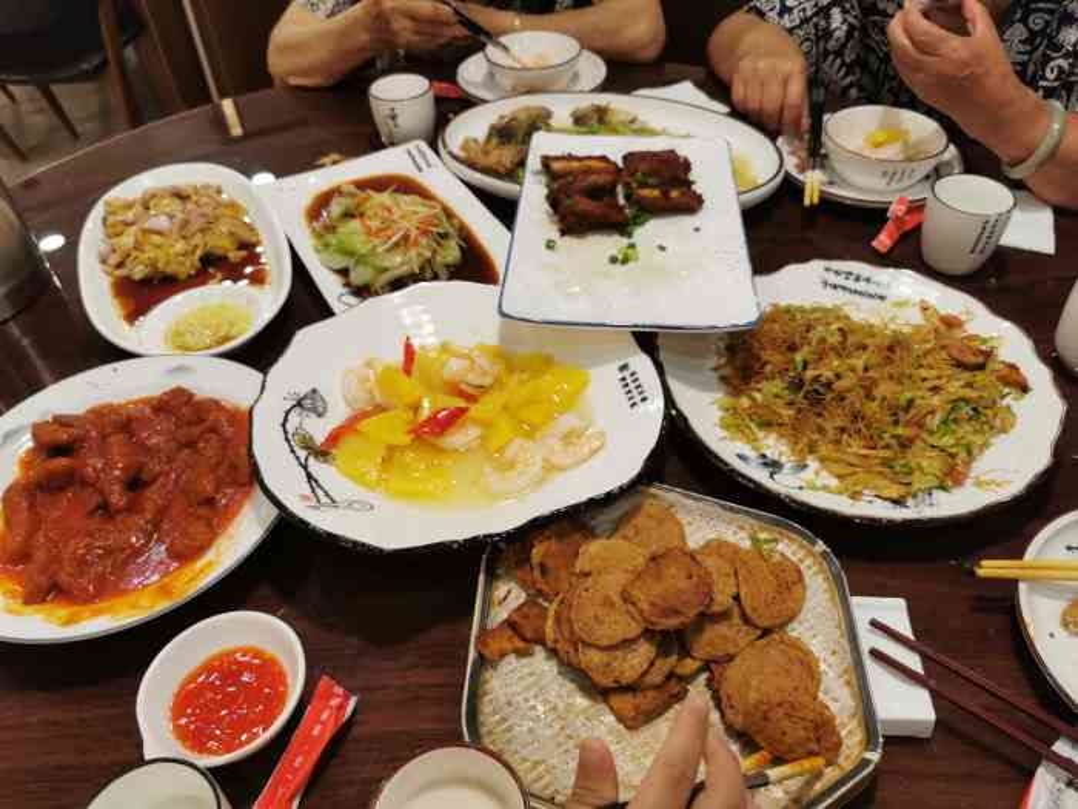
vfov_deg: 51.4
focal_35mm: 27
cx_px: 539
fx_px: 841
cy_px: 404
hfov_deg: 65.3
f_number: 1.6
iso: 200
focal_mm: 5.56
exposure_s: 1/100
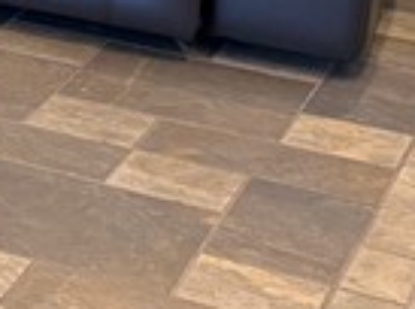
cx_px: -912
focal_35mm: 180
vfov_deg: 7.8
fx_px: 2152
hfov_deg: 8.7
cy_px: -324
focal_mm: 6.76
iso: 200
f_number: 1.78
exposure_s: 1/120
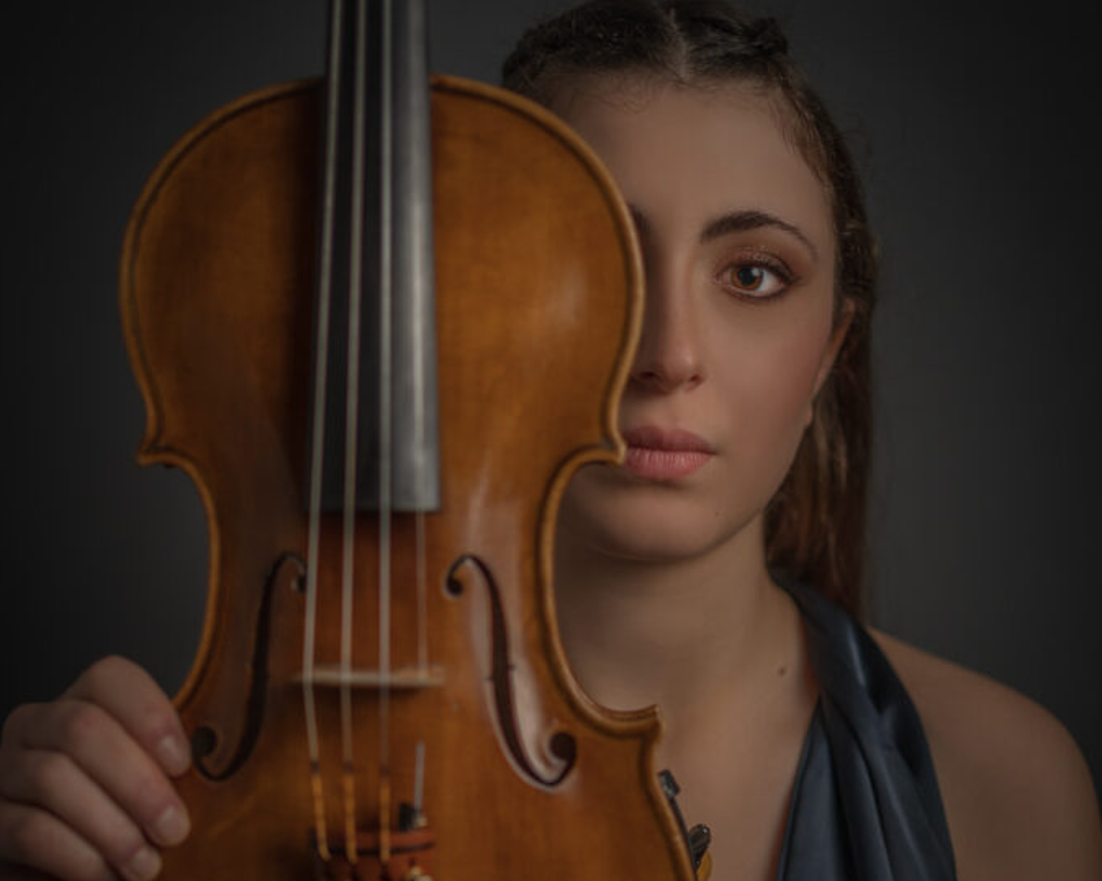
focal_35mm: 50
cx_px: 554
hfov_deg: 37.3
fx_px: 1630
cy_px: 665
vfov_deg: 29.7
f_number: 1.8
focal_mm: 35
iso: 100
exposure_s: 1/250
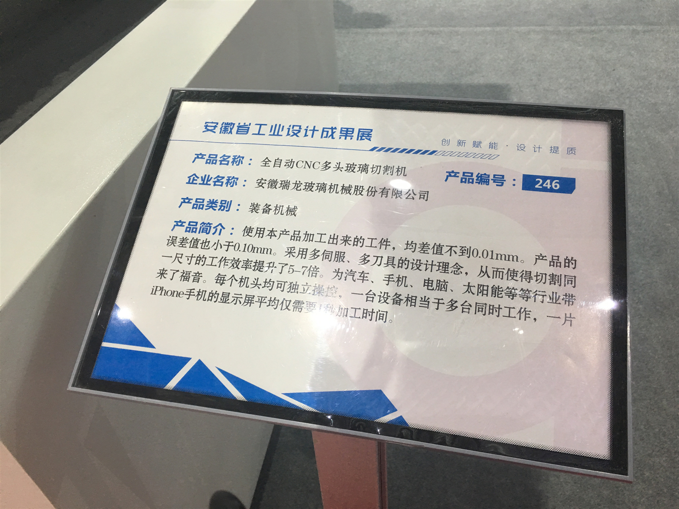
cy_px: 254
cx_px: 340
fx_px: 569
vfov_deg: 48.2
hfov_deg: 61.7
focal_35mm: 29
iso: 50
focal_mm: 4.15
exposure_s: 1/33
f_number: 2.2
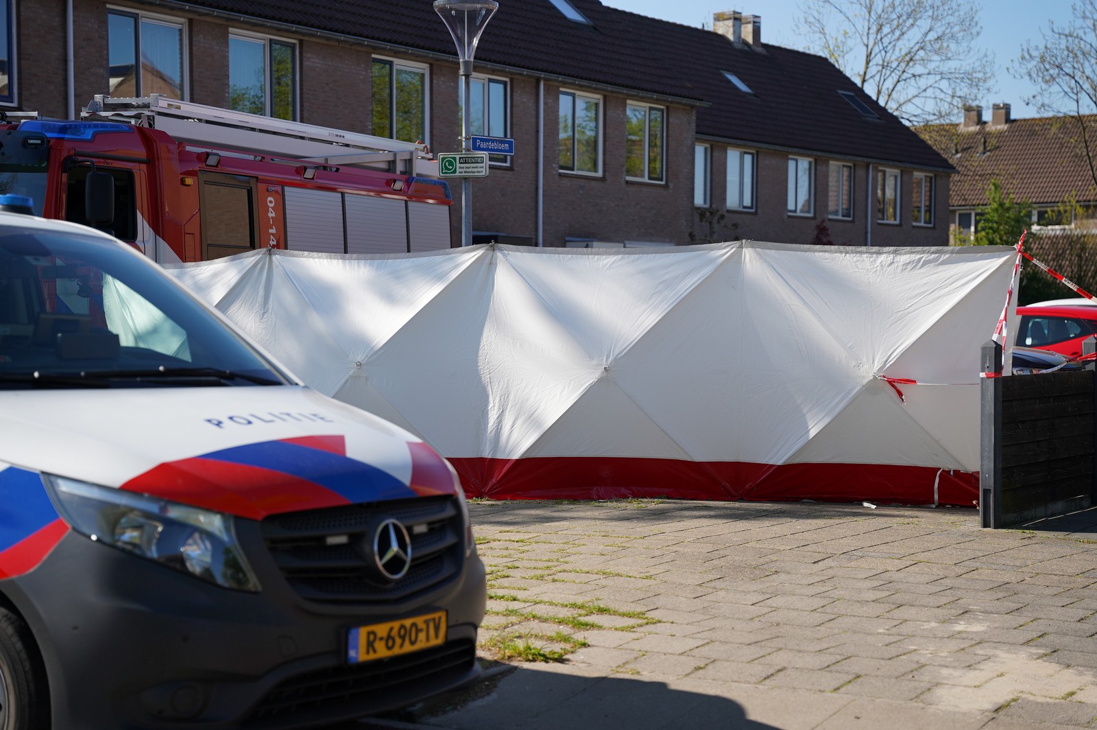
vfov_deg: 19.4
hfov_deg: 28.9
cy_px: 365
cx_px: 548
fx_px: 2131
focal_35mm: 70
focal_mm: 70
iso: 100
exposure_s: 1/1250
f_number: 3.2
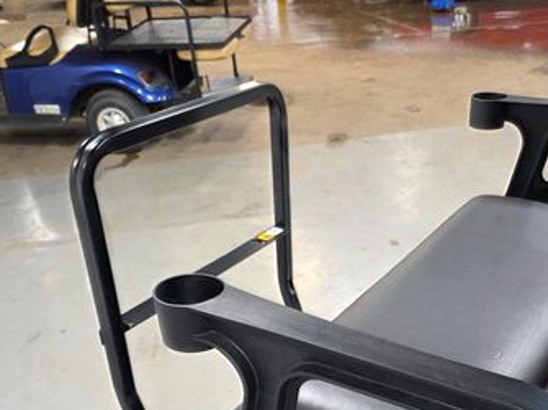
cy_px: 379
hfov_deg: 42.3
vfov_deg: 31.1
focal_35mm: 44
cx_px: 370
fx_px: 696
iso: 250
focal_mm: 6.3
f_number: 1.7
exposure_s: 1/120
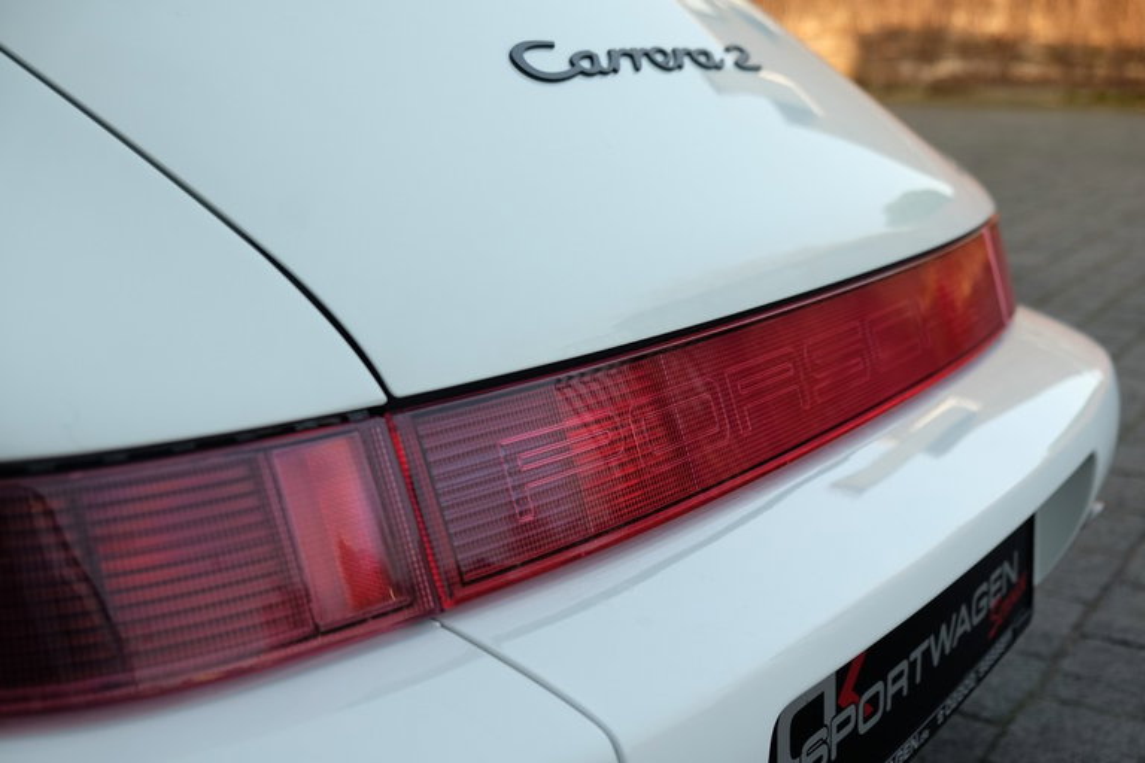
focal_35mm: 49
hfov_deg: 40.3
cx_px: 572
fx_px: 1558
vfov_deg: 27.5
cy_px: 382
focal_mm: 32.9
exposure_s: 1/125
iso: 200
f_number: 3.6
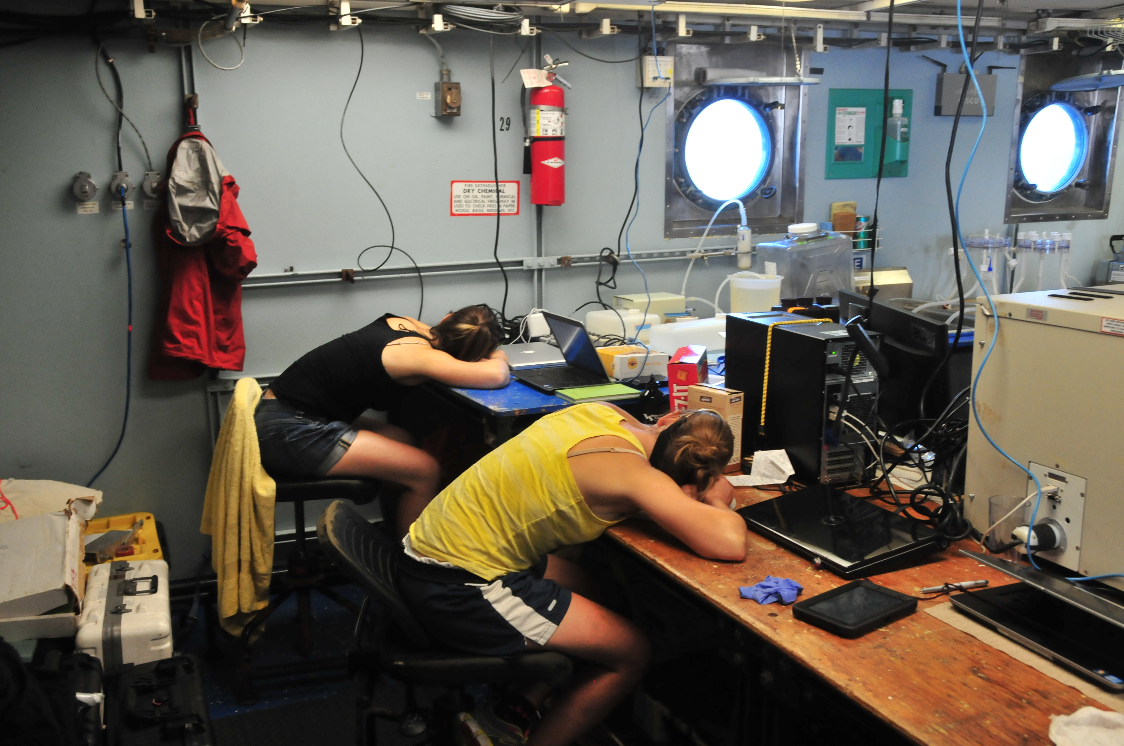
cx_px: 562
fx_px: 1029
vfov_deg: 39.9
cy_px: 373
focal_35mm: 33
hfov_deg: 57.3
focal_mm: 22
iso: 800
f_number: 5.6
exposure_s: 1/125
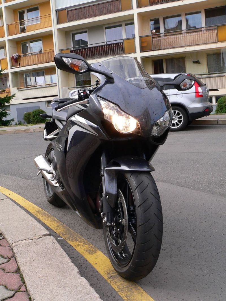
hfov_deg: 39.7
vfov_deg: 51.3
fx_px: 313
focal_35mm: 36
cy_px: 150
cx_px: 113
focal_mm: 6
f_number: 4
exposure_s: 1/125
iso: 80
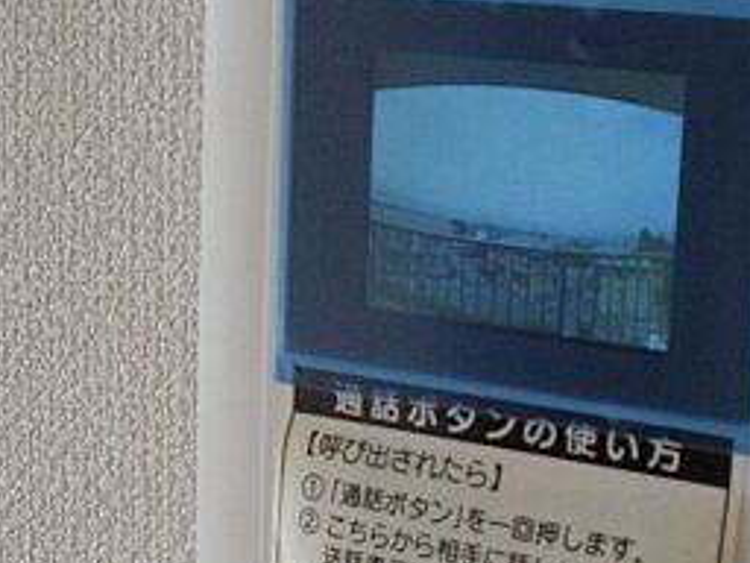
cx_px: 480
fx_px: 2058
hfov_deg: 20.6
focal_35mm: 95
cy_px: 419
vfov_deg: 15.5
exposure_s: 1/100
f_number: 2.7
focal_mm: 6.2
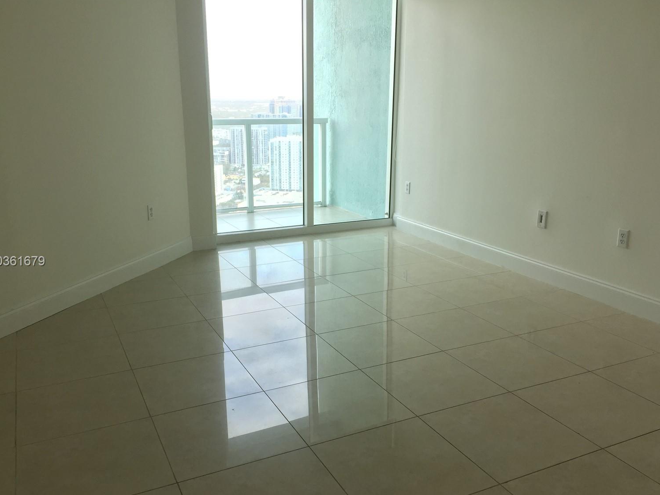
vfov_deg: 45.4
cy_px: 262
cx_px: 331
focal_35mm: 31
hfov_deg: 58.3
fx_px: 591
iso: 40
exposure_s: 1/120
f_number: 2.2
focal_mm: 4.15
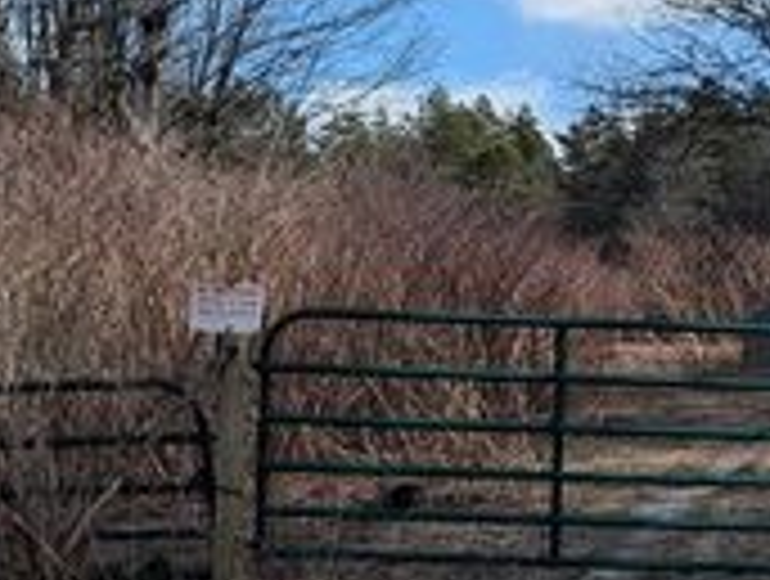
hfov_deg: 25.6
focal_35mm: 70
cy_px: 382
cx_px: 856
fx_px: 1560
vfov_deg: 21.0
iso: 20
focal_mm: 6.9
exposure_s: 1/1462
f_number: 1.68
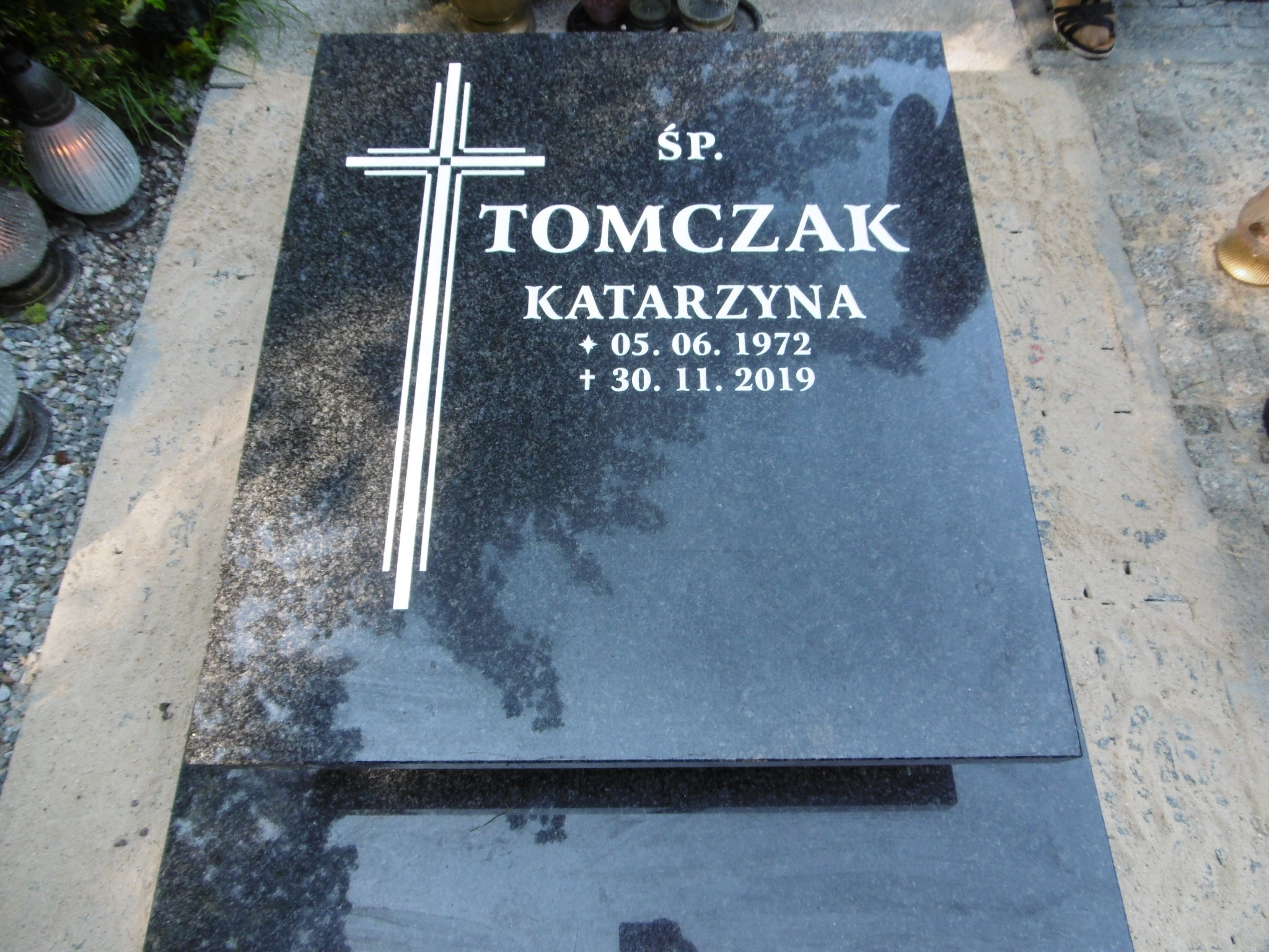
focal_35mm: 24
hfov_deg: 71.6
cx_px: 634
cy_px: 476
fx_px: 880
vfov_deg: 56.8
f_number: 3.1
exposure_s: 1/60
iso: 100
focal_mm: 4.3
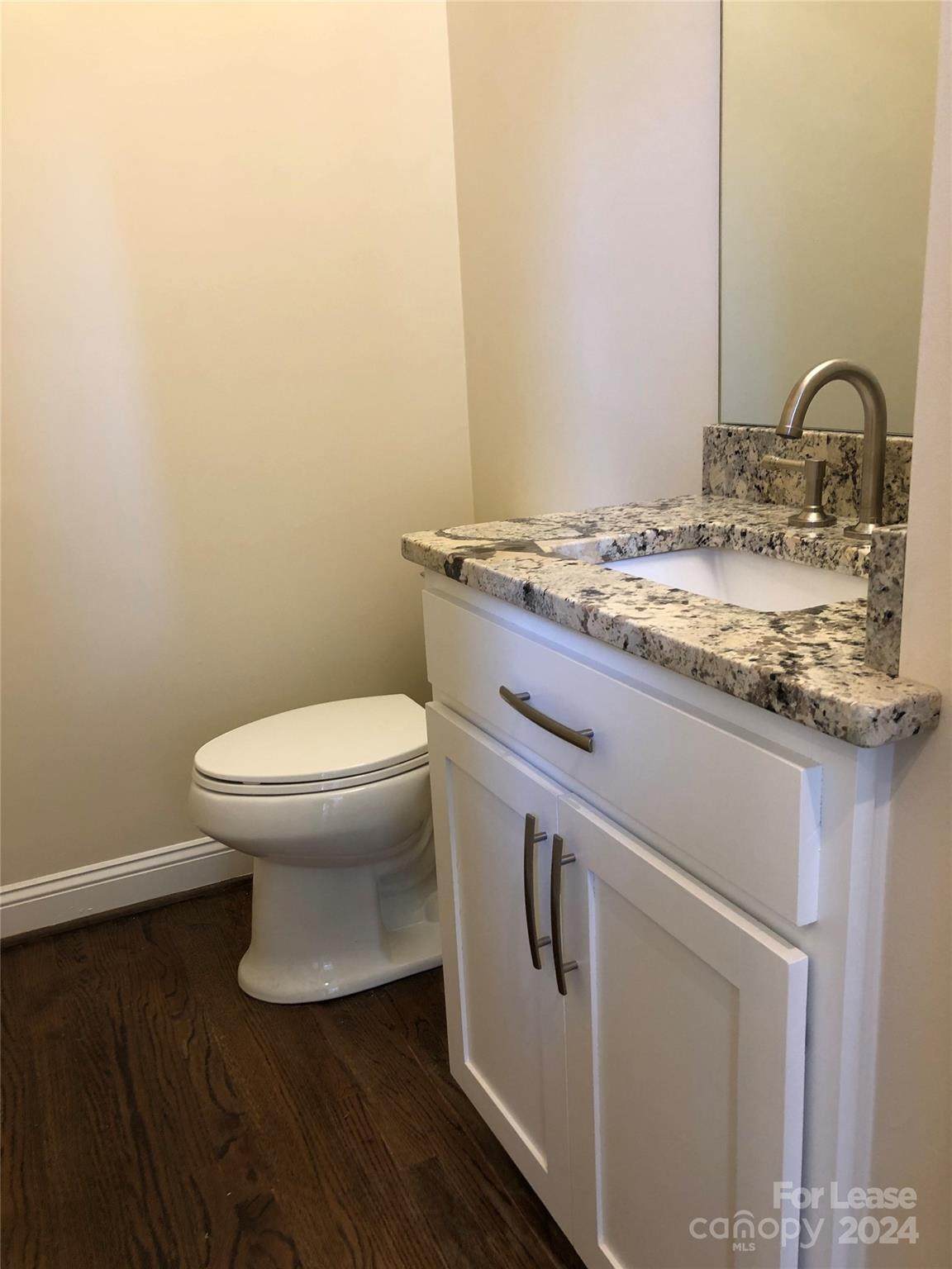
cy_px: 634
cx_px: 476
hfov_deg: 49.7
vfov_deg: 63.4
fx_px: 1027
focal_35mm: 28
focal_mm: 4
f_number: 1.8
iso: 40
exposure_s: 1/24
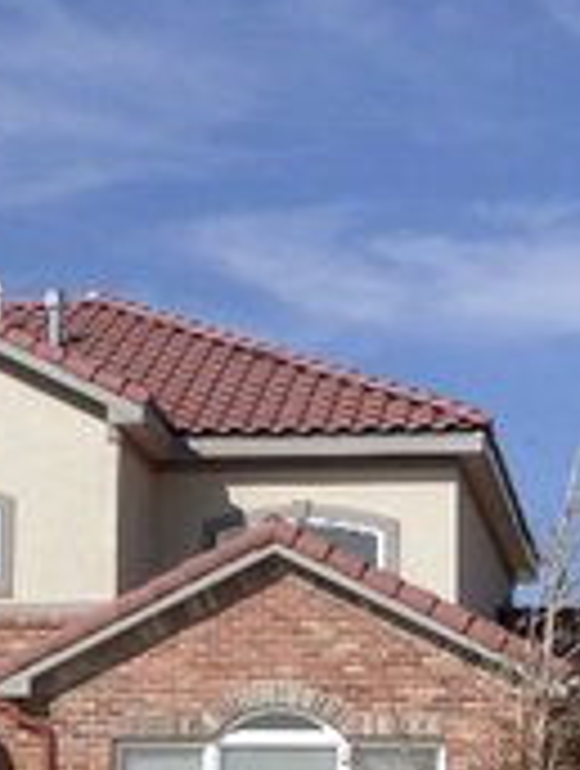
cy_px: 806
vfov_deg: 11.6
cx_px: 220
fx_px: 3739
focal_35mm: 168
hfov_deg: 8.9
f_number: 8.2
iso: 80
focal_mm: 6.3
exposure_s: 1/317
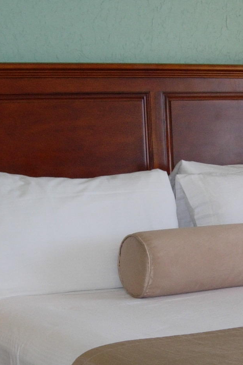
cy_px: 283
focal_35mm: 110
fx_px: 1113
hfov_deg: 12.4
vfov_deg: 18.4
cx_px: 221
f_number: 2.8
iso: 79
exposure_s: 1/93.1
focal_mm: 7.8
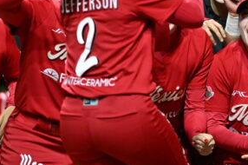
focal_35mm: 1120
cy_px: 61
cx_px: 150
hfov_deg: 1.8
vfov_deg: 1.2
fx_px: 7707
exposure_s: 1/800
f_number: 2.8
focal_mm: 400
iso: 2500
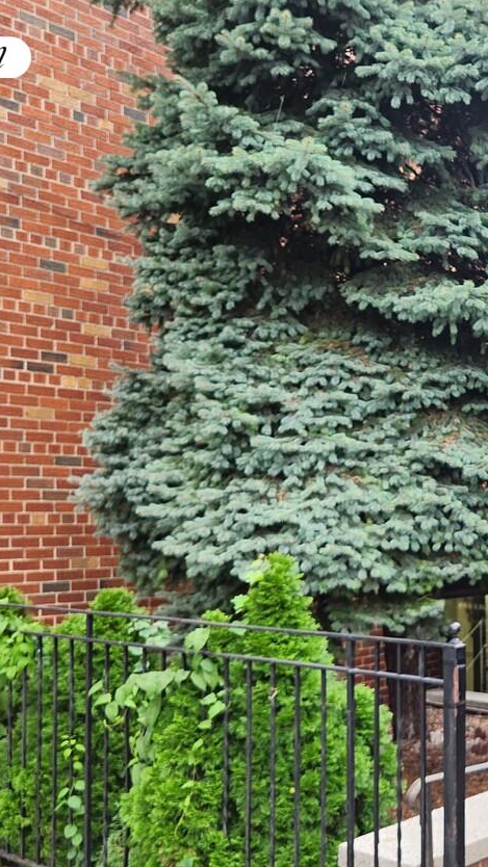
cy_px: 515
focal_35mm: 40
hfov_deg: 27.9
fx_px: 920
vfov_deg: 50.2
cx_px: 489
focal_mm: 5.4
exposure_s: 1/180
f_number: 1.8
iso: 50
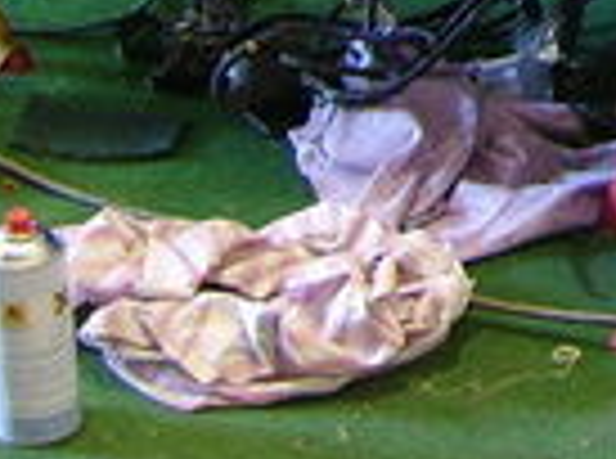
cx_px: 985
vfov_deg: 8.6
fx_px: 2911
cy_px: -392
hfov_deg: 11.5
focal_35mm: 164
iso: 100
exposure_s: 1
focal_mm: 5.95
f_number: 2.8
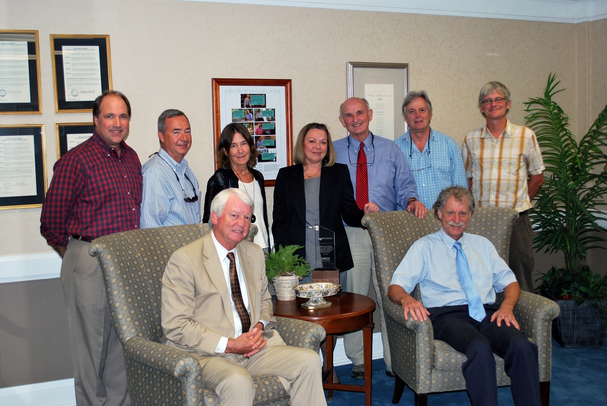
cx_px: 304
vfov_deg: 30.9
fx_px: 734
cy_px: 203
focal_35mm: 44
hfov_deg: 44.9
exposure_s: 1/60
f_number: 4.8
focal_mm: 29
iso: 200
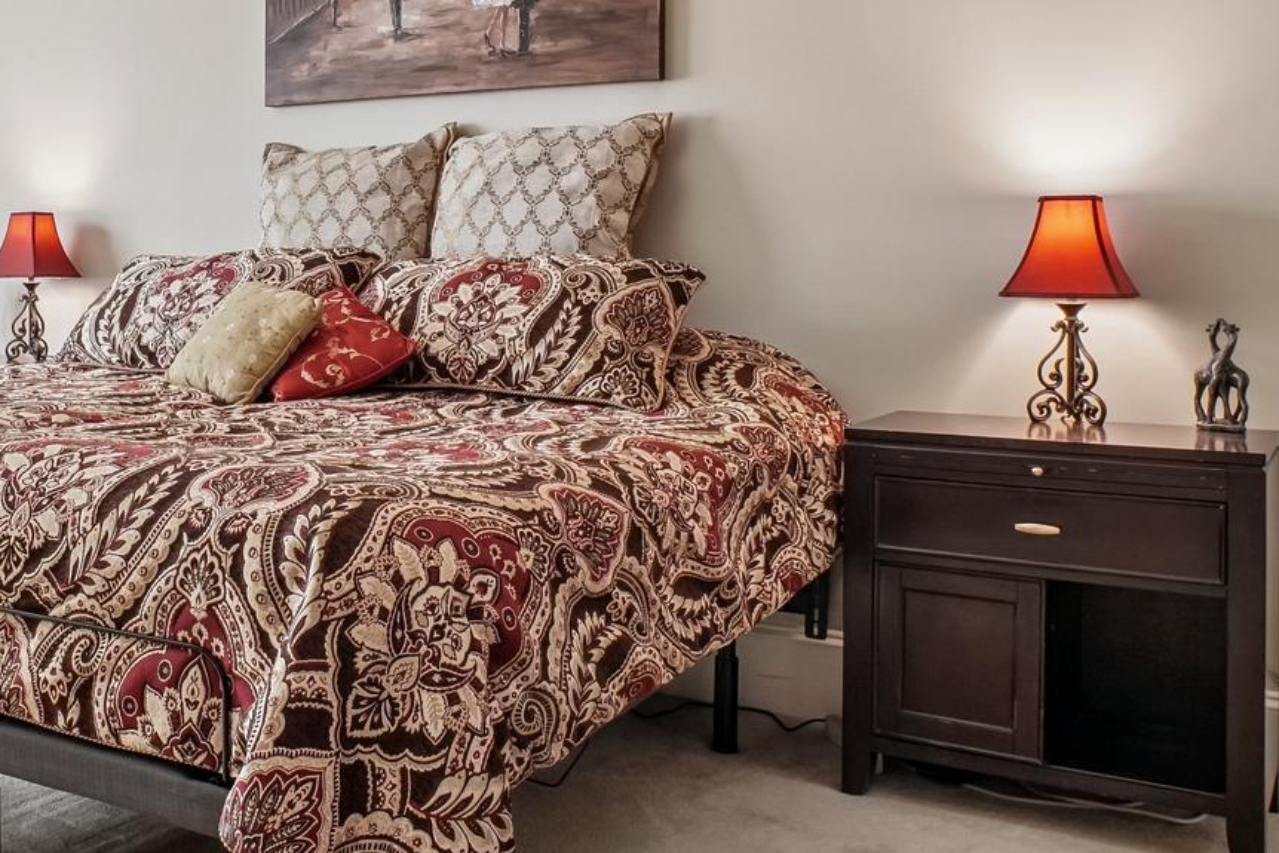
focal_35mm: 39
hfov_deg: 46.0
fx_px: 1392
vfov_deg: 33.2
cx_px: 203
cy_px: 182
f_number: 8
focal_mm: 11
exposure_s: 1/20
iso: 500
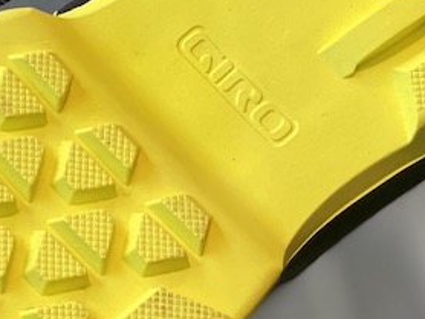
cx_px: 254
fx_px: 2298
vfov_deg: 7.9
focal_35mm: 187
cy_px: 49
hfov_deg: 10.6
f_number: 2
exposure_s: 1/100
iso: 80
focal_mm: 6
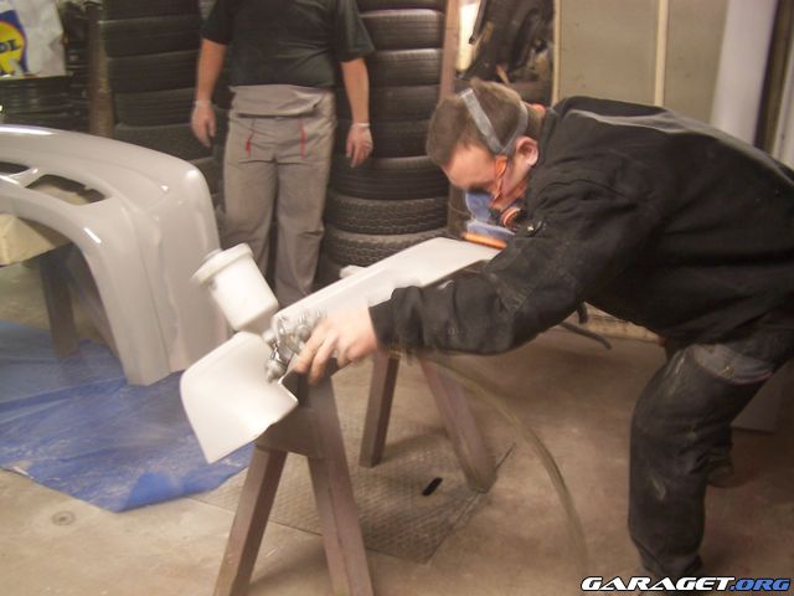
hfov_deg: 49.0
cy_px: 298
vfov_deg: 37.7
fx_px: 872
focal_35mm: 38
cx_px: 397
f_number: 2.8
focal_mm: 6.3
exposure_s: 1/8
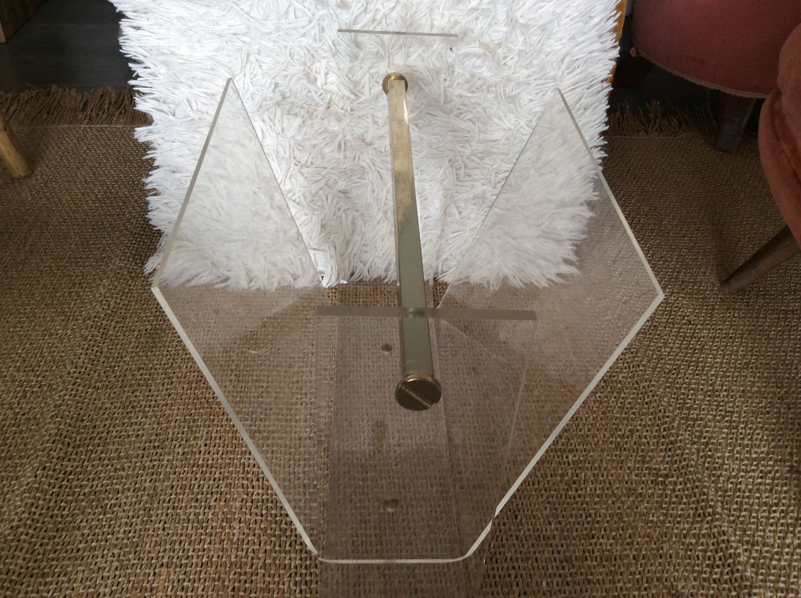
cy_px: 299
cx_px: 400
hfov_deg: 56.9
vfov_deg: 44.1
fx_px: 739
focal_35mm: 32
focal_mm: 3.3
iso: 50
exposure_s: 1/25
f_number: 2.4
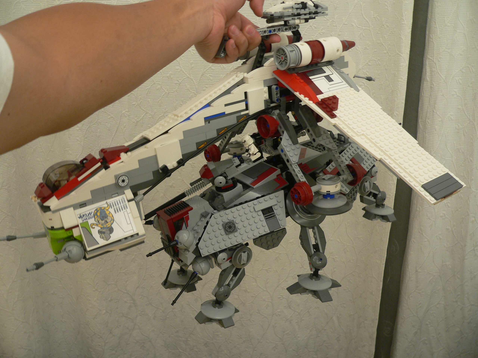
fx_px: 497
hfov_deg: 51.4
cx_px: 239
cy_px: 179
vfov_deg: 39.7
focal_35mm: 36
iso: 100
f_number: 2.8
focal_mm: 6
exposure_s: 1/13
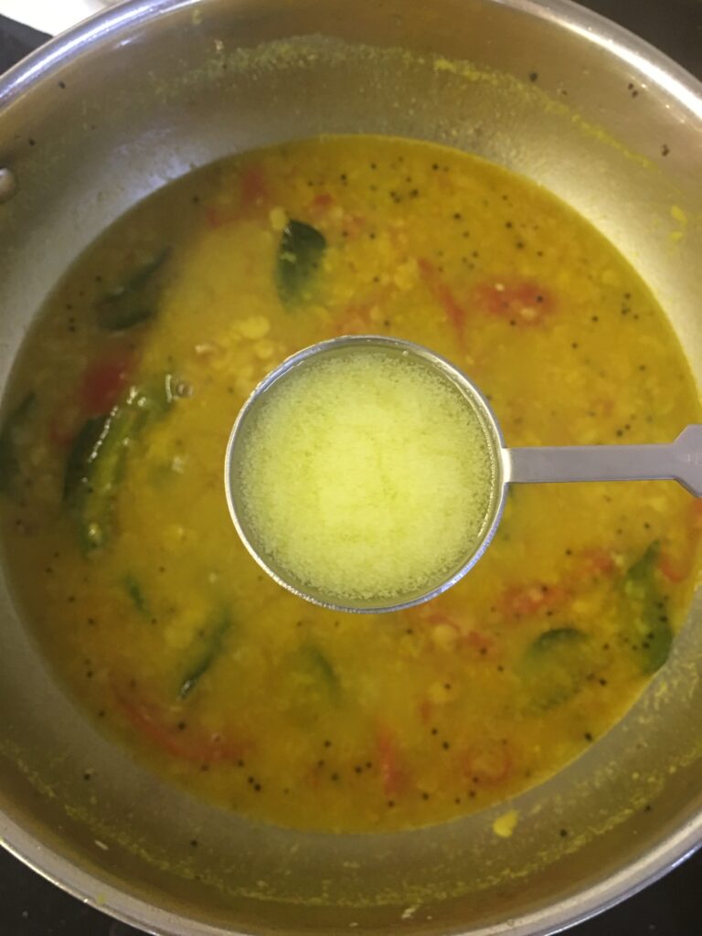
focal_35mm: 29
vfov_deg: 61.7
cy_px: 468
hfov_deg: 48.2
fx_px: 784
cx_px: 351
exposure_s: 1/8
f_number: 2.2
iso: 100
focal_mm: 4.15
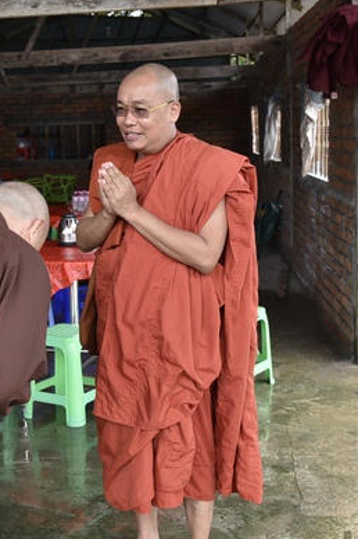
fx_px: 852
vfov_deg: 35.1
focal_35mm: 57
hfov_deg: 23.7
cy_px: 251
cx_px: 132
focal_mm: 34
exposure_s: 1/160
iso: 400
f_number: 5.6
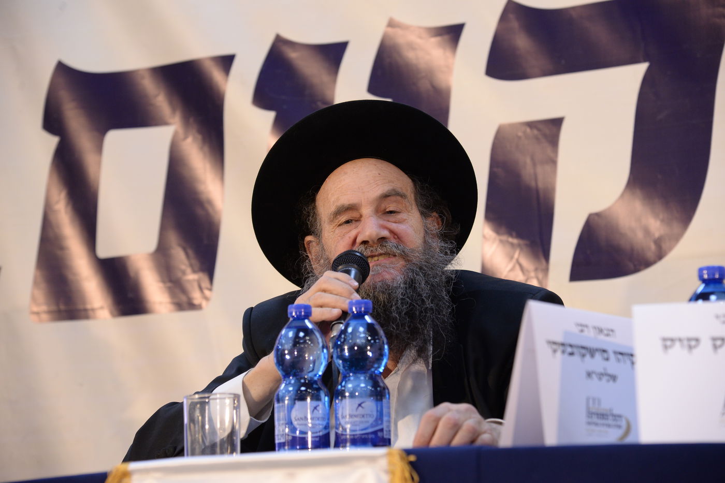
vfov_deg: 14.4
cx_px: 362
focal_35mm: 95
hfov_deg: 21.5
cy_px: 242
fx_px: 1913
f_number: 5
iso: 1250
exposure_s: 1/80
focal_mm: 95
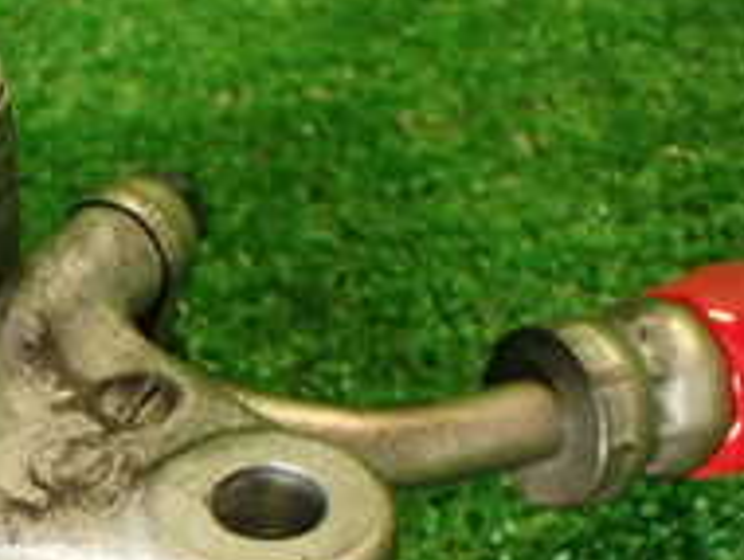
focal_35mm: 101
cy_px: 583
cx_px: -184
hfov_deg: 18.3
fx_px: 2174
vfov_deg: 14.4
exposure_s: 1/30
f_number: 2.4
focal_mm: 5.79
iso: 200
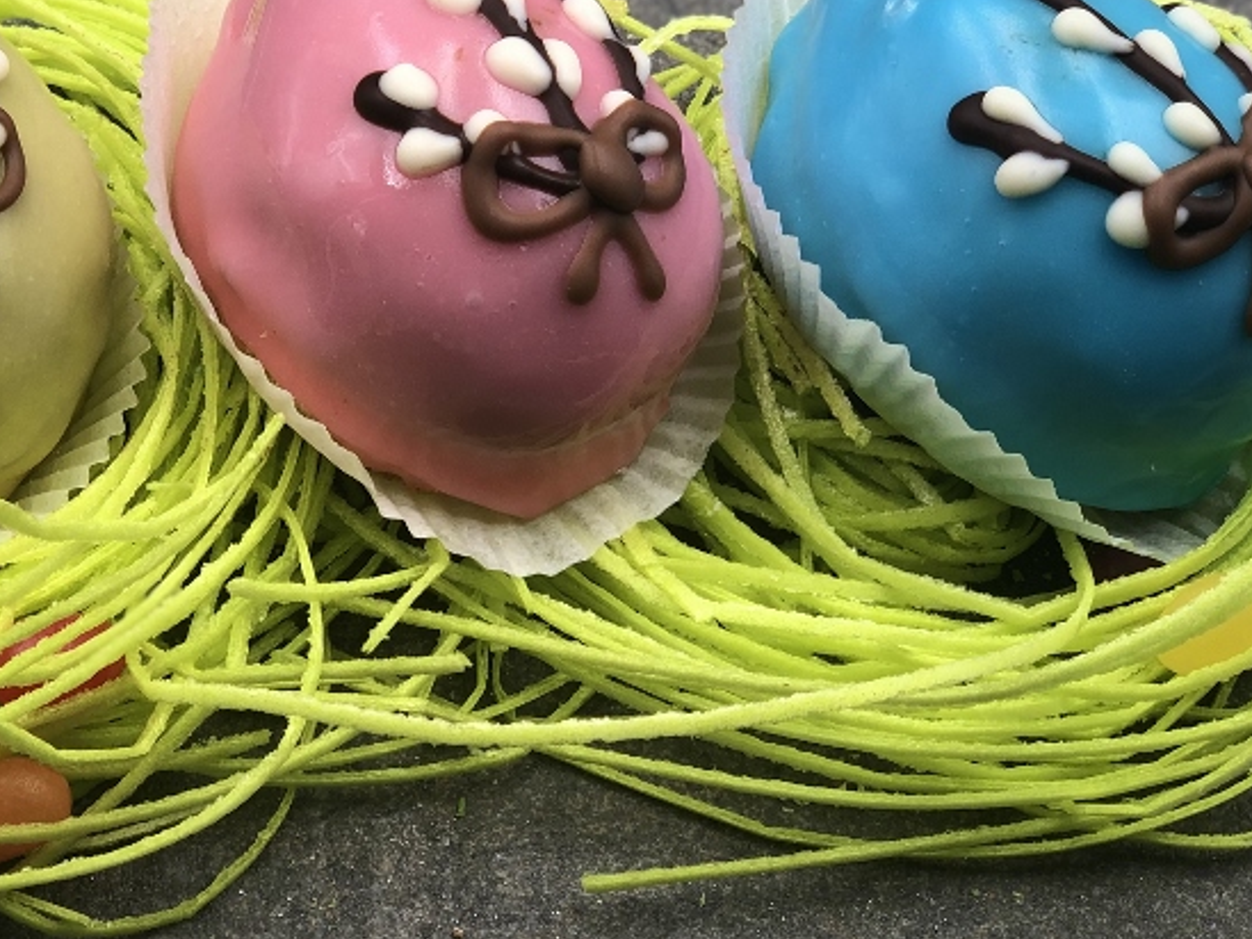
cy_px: 360
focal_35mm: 97
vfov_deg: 15.2
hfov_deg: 20.1
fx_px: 3509
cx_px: 376
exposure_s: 1/120
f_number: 2.4
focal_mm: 6
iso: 16
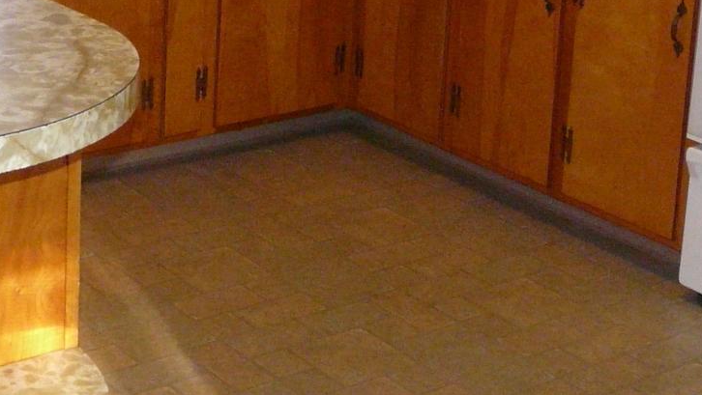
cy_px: -114
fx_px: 1601
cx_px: 228
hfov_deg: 24.6
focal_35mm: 86
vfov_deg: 13.6
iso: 400
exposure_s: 1/50
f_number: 3.6
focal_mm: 4.6
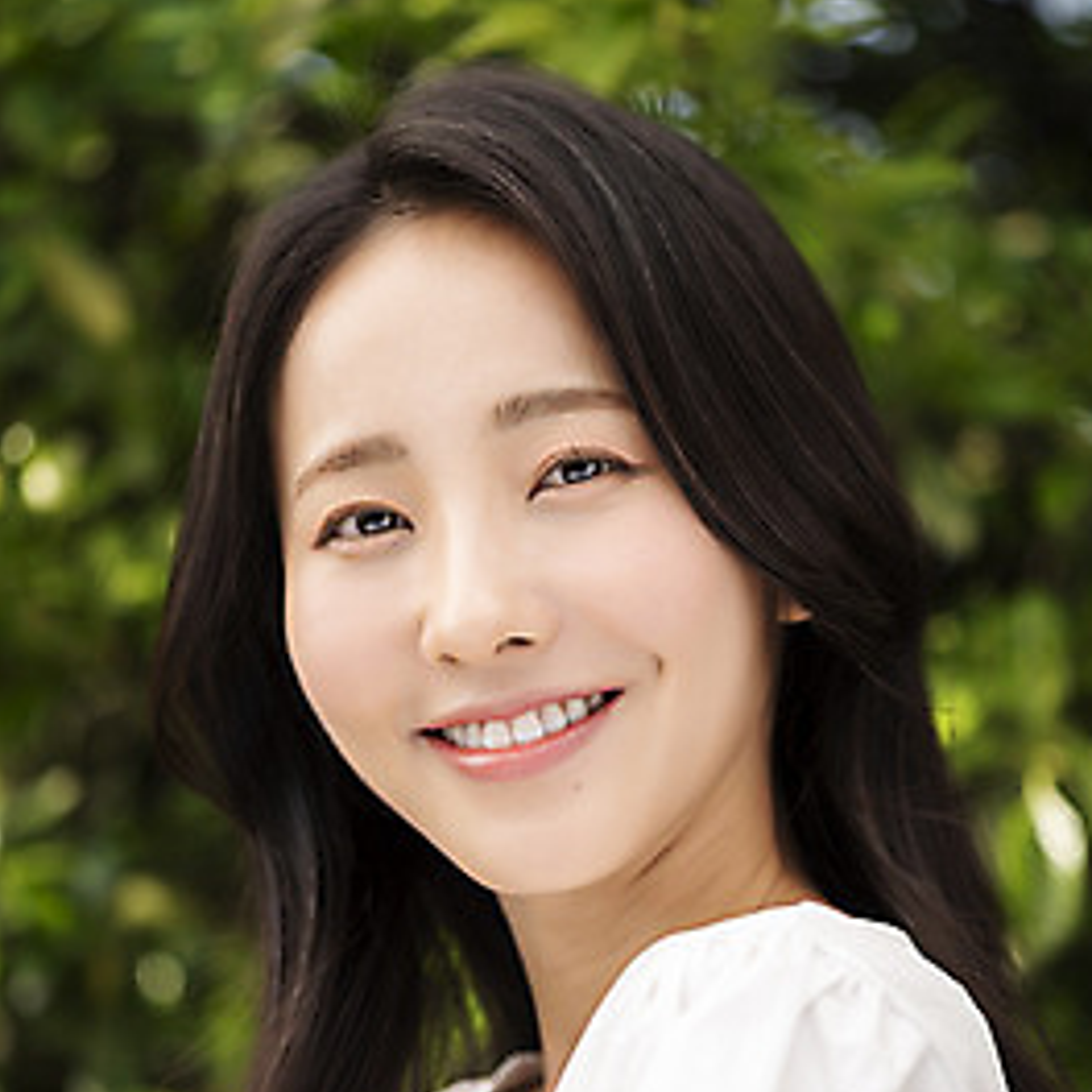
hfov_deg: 12.9
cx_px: 548
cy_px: 720
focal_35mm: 135
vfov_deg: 12.9
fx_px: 4818
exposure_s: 1/400
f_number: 4
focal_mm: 105
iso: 100
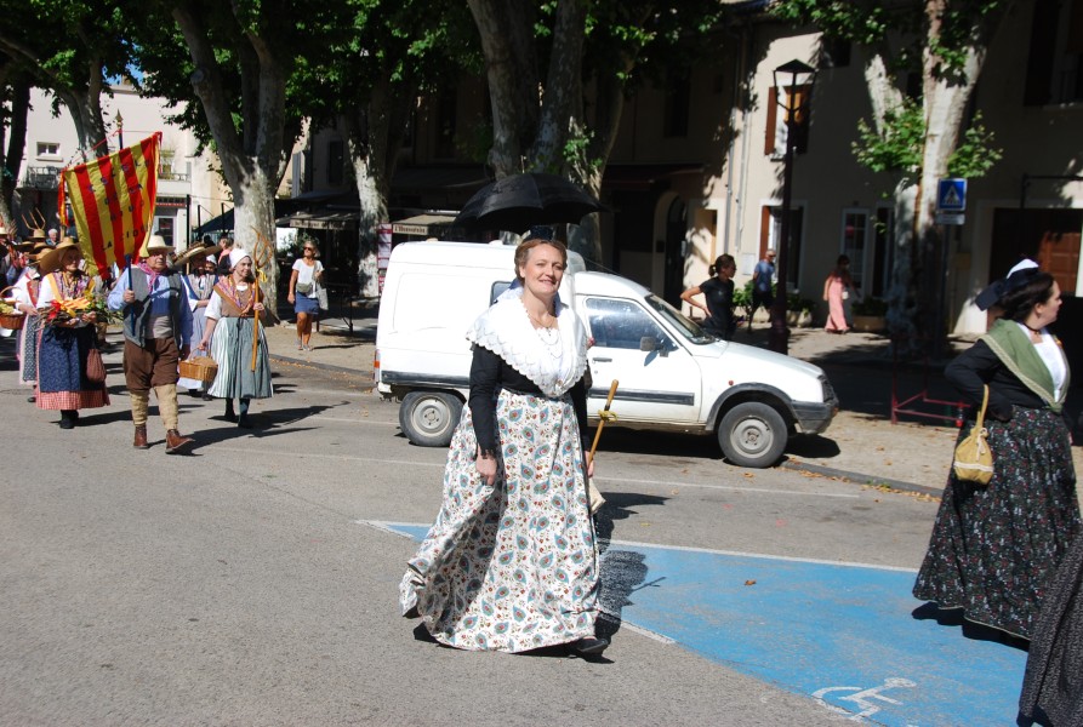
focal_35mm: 48
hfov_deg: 41.0
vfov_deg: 28.2
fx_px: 1447
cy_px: 364
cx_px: 542
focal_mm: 32
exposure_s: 1/320
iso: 100
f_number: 9
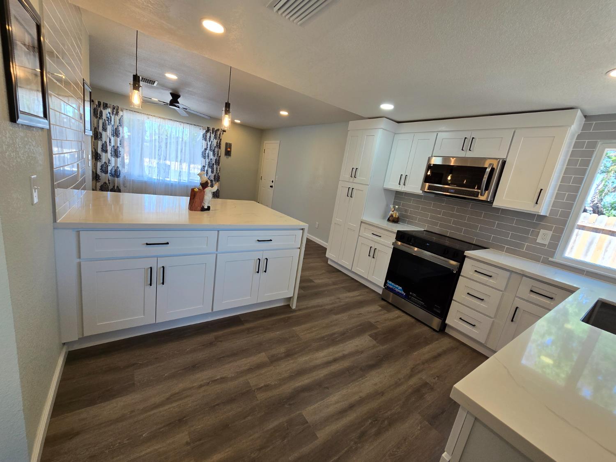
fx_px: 231
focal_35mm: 13
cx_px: 308
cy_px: 231
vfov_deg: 89.9
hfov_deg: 106.2
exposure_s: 1/120
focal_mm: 2.2
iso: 80
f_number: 2.2
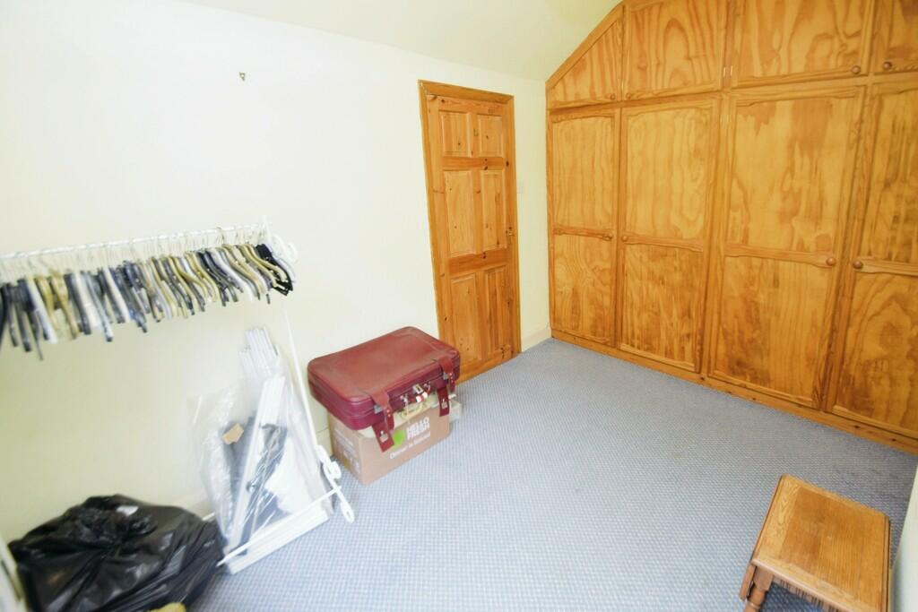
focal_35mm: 15
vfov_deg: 77.3
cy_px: 306
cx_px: 459
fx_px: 383
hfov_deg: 100.4
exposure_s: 1/80
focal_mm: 10
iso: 800
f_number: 4.5
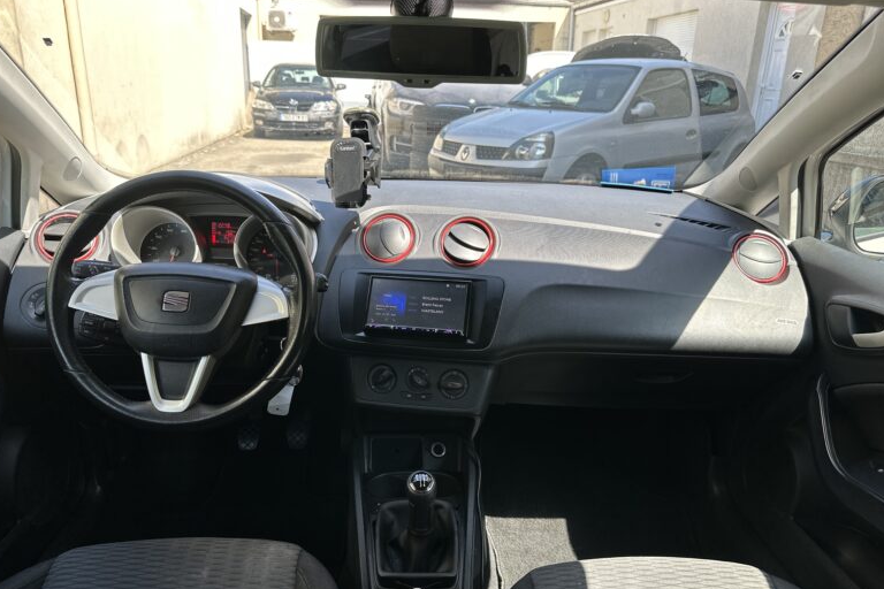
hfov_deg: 69.4
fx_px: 638
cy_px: 323
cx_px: 427
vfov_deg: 49.5
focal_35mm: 26
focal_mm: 6.86
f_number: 1.78
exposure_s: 1/484
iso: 80
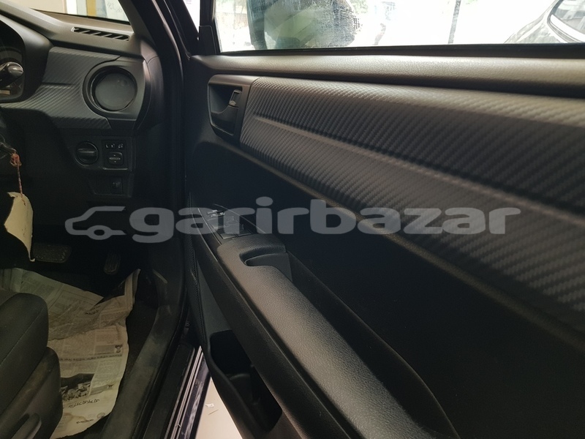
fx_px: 439
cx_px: 292
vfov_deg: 53.1
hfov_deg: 67.3
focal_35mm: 26
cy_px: 220
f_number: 1.7
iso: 80
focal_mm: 4.3
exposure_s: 1/50
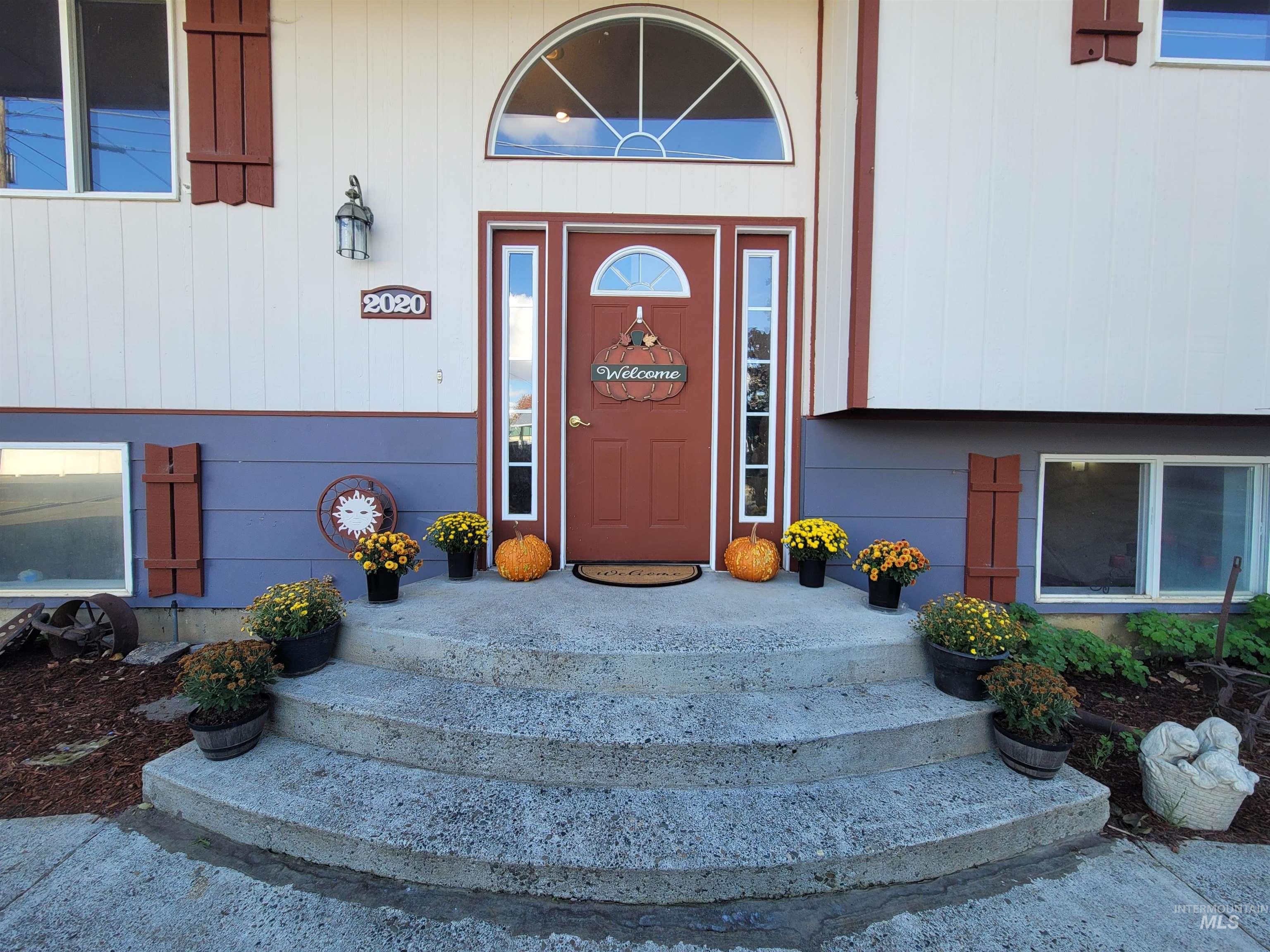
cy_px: 476
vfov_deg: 89.9
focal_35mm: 13
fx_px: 477
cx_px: 635
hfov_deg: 106.2
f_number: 2.2
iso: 64
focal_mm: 2.2
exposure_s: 1/219
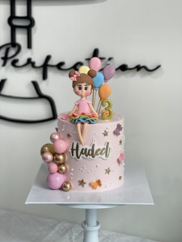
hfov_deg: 22.9
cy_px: 121
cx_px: 91
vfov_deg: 30.3
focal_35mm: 64
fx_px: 448
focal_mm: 7.5
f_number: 2.2
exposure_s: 1/100
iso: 50
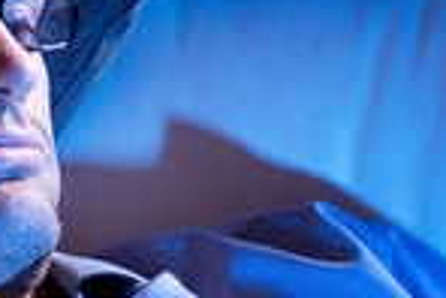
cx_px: 306
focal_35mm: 438
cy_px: 531
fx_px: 5432
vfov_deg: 3.1
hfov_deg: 4.7
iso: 100
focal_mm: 65
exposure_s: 1/125
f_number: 7.1
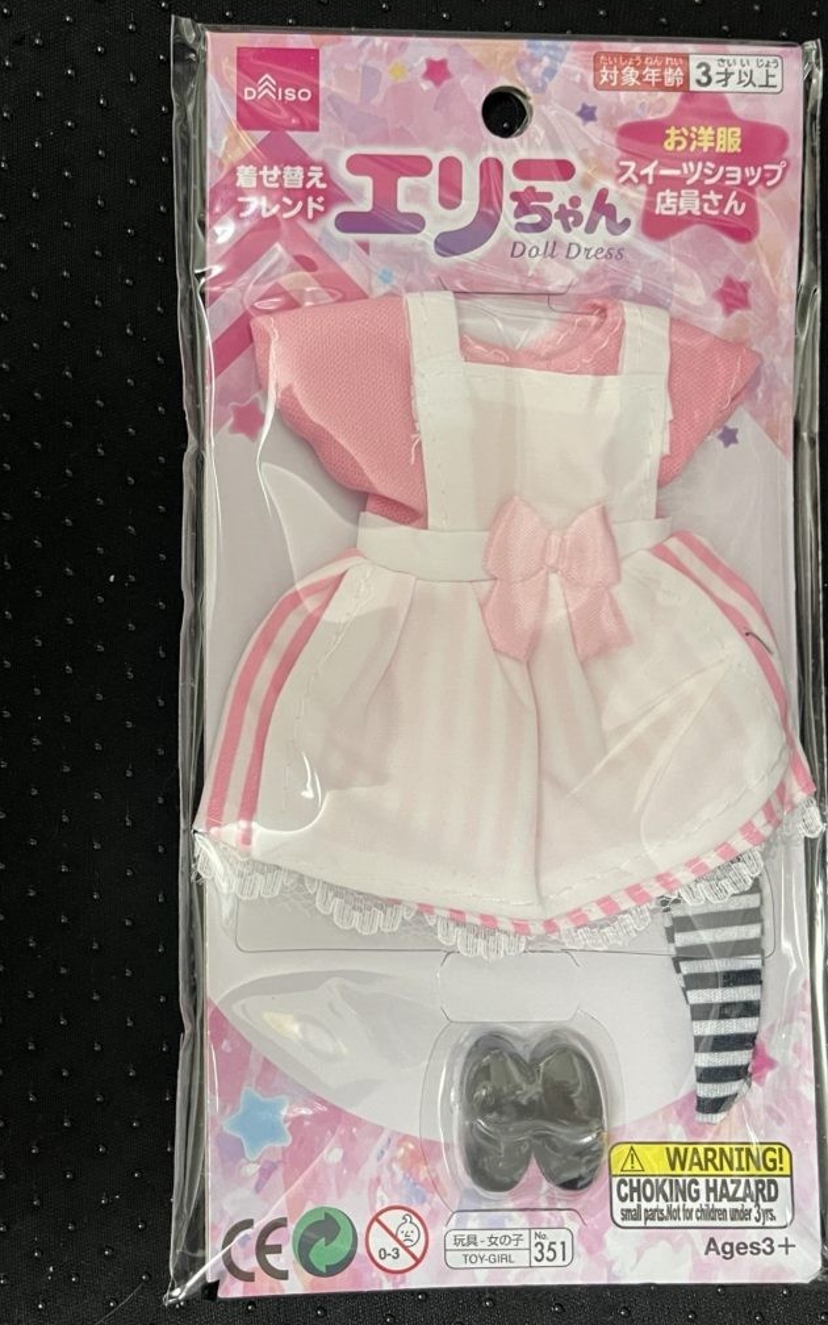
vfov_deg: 66.5
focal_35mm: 28
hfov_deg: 44.4
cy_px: 662
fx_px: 1011
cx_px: 482
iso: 400
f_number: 1.6
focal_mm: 5.1
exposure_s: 1/33
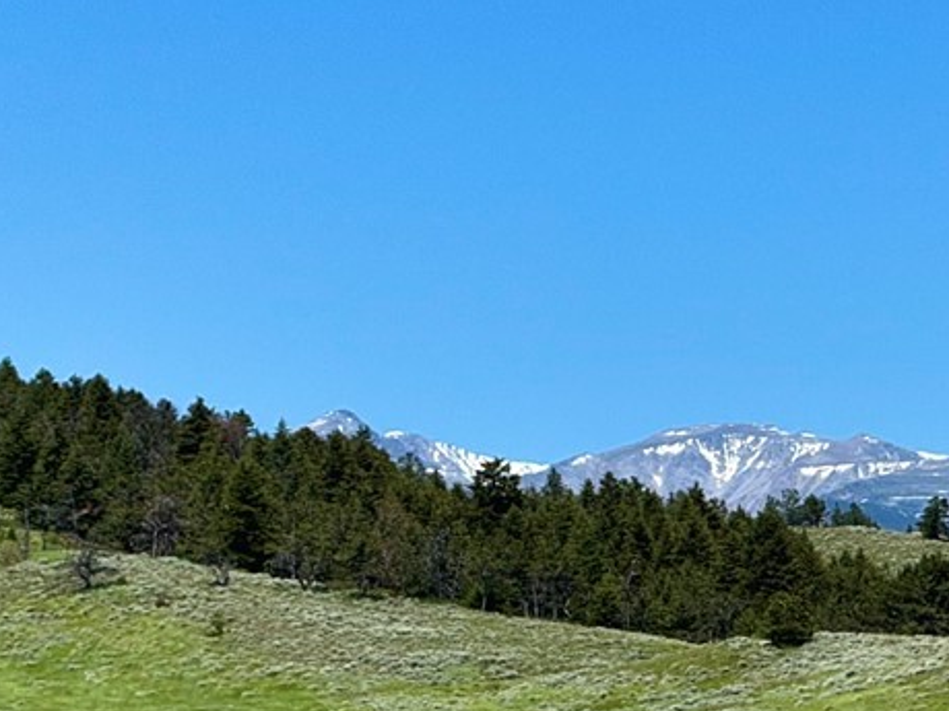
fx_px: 7320
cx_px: 720
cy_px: 704
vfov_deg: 5.6
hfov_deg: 7.4
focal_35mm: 267
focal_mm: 15.66
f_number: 2.8
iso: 50
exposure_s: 1/2024
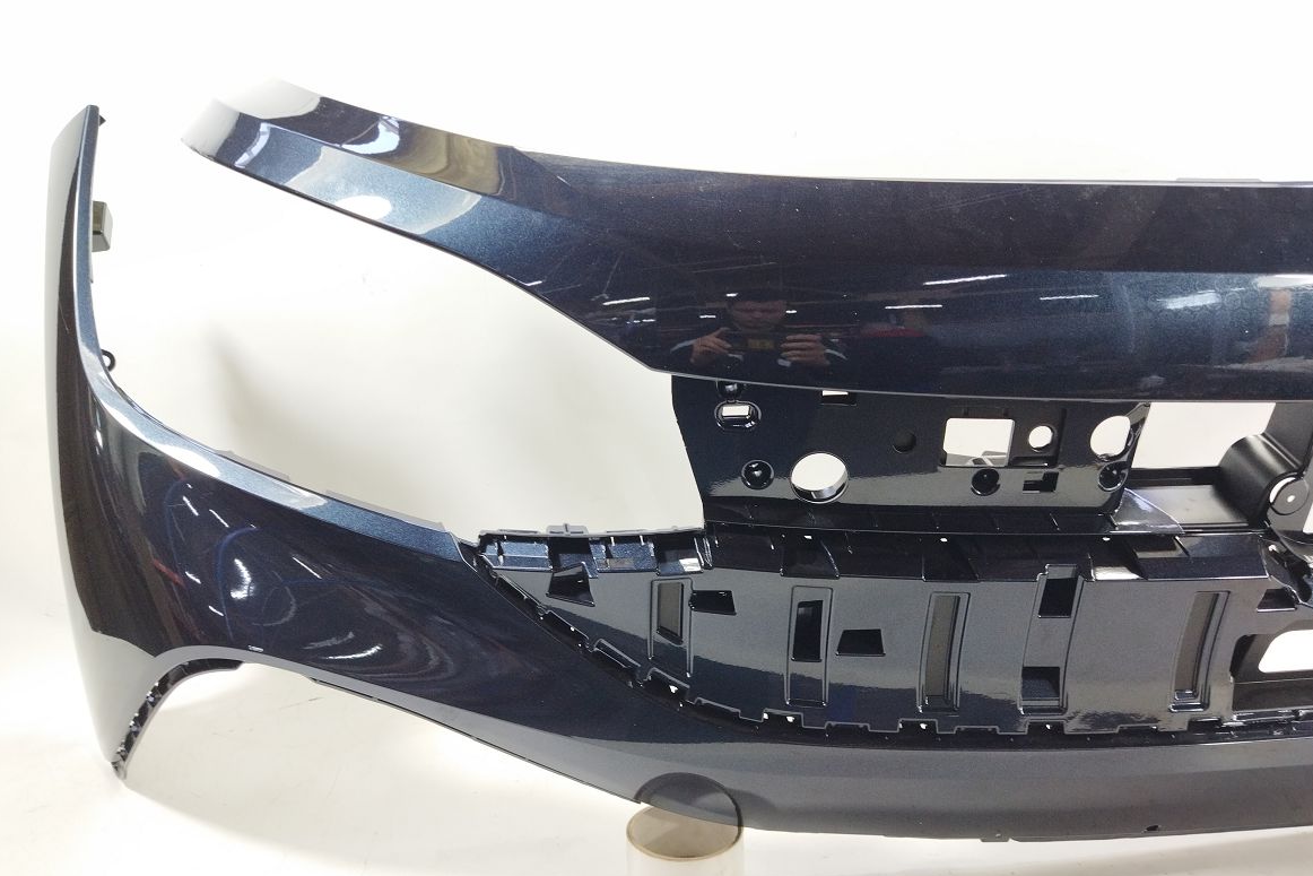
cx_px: 670
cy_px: 502
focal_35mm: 29
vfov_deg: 44.8
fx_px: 1058
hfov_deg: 63.6
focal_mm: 4.71
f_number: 1.79
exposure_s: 1/50
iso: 120
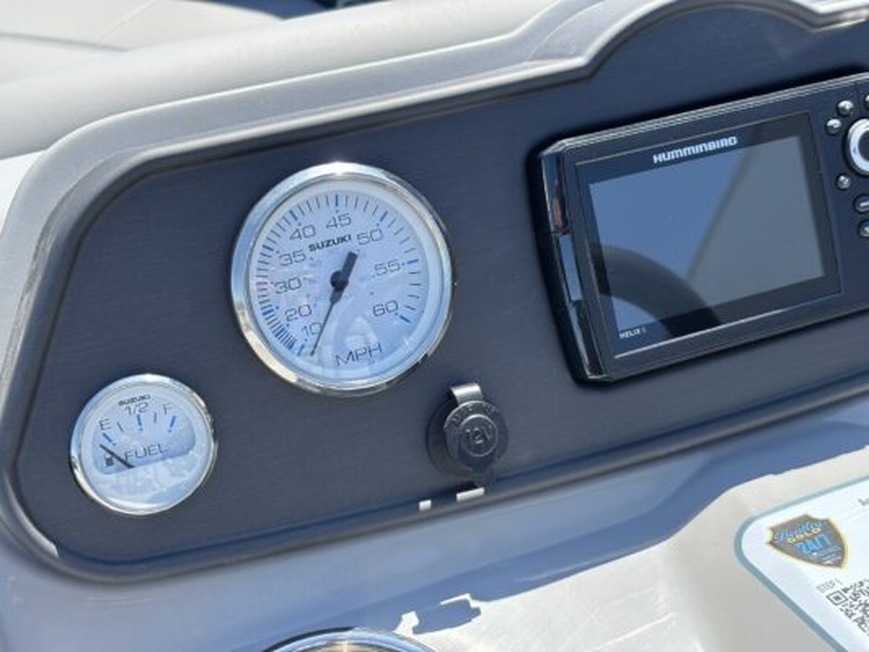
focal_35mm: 52
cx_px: 434
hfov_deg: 36.8
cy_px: 326
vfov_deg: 28.0
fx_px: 1306
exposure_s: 1/799
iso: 32
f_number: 1.6
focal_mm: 5.96
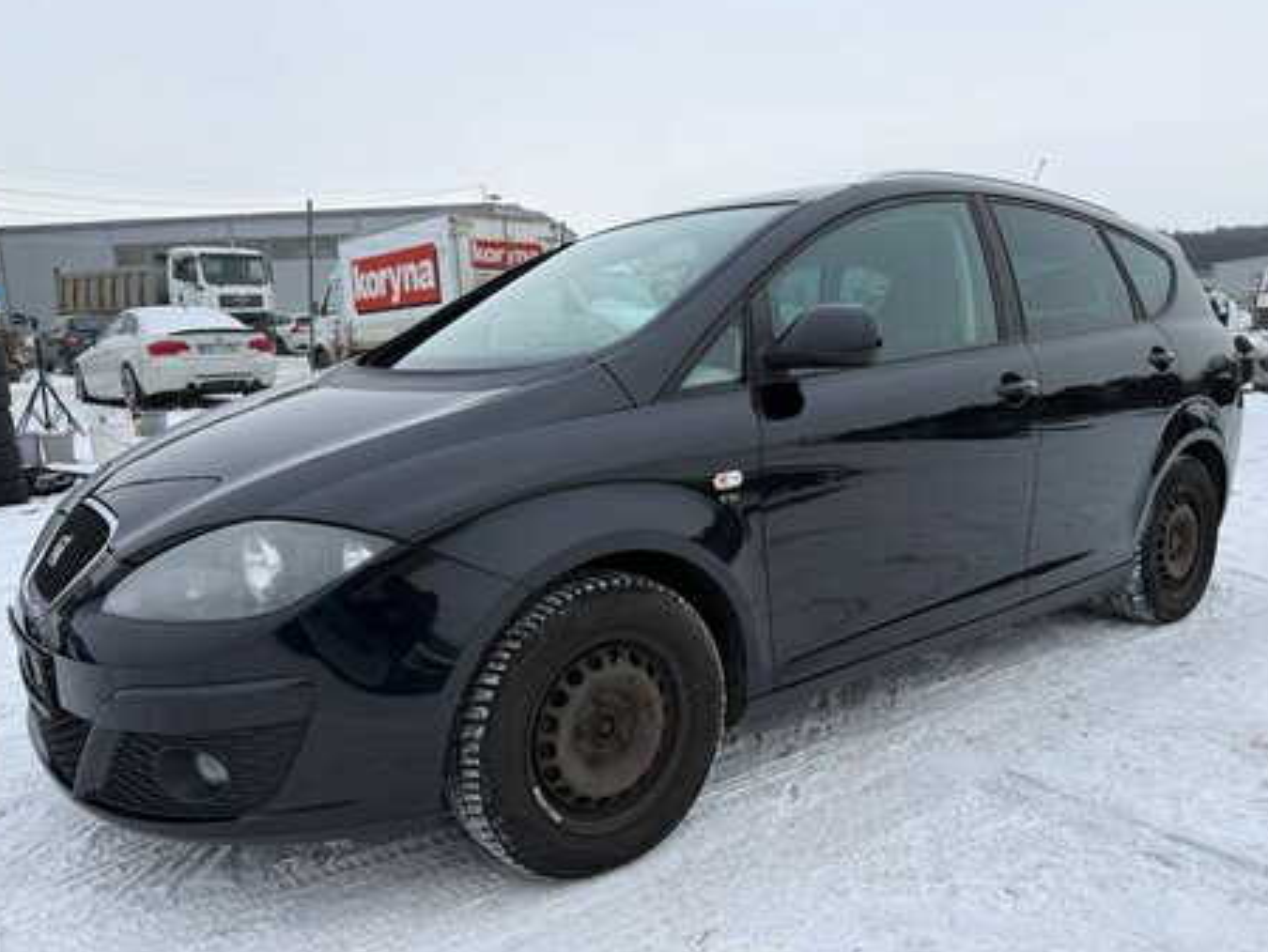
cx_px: 648
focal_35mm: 26
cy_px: 501
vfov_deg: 53.1
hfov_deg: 67.3
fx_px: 953
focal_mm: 6.76
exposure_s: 1/1032
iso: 80
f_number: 1.78
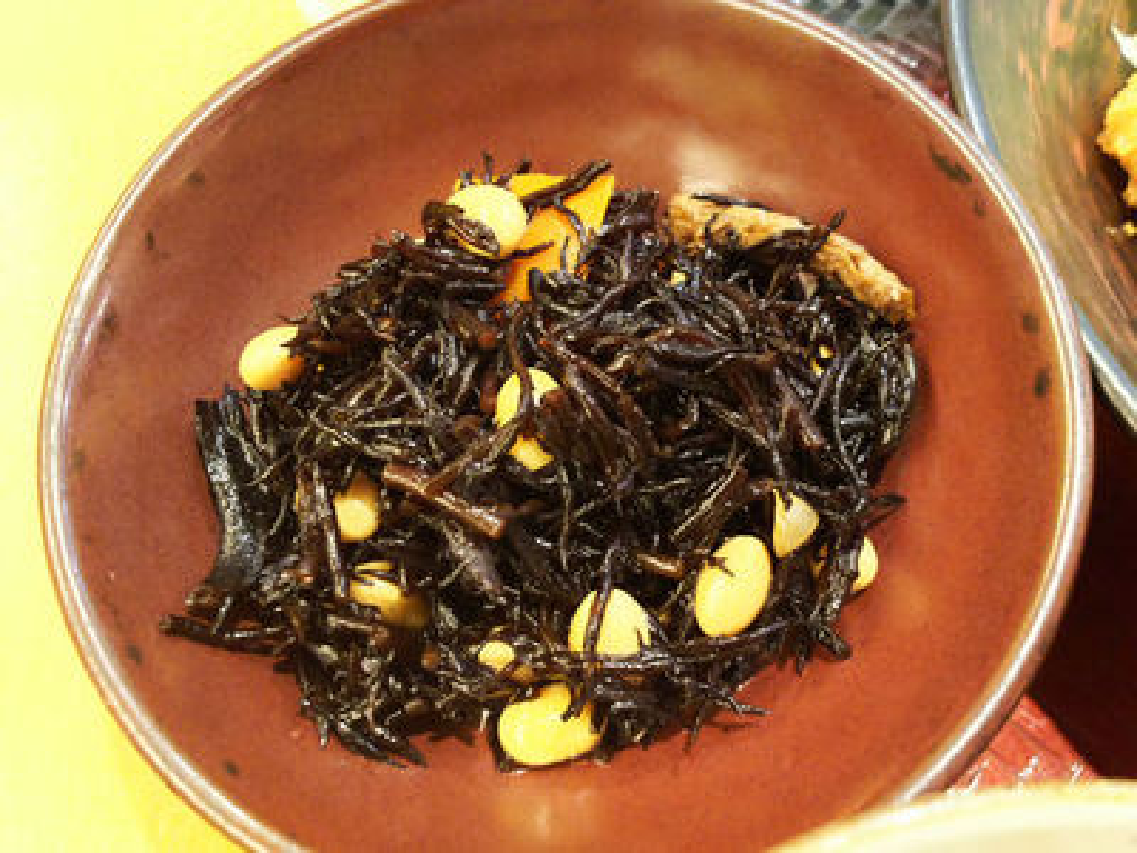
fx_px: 887
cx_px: 568
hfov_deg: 65.3
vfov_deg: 51.4
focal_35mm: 27
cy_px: 426
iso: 160
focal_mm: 4.2
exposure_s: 1/30
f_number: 1.9
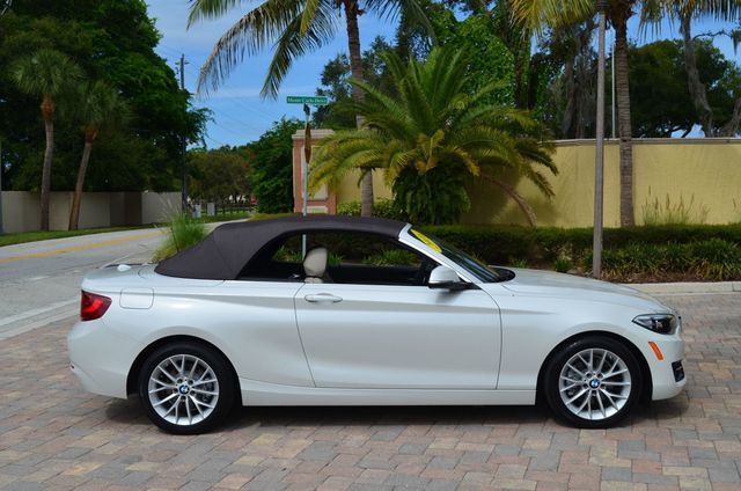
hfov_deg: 46.5
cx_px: 370
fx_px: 863
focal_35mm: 42
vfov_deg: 31.8
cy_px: 246
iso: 100
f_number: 11
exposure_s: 1/160
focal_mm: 28
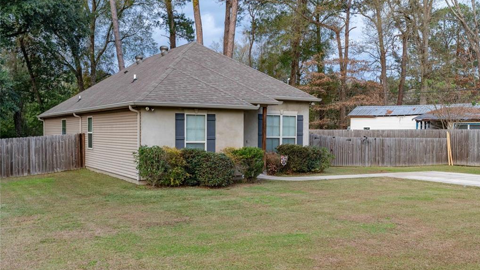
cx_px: 241
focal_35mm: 38
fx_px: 484
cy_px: 148
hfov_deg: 52.8
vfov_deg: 31.2
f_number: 9
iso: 400
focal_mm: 36
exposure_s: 1/125
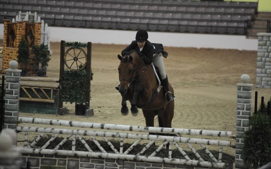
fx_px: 1515
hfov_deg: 10.2
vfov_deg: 6.4
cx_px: 135
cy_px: 87
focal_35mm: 205
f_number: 2.8
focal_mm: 200
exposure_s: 1/400
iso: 6400
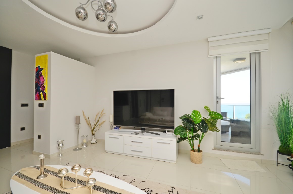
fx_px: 122
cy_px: 97
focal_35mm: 15
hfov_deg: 100.5
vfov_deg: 77.1
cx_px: 146
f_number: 5.6
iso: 180
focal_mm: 10
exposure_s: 1/125
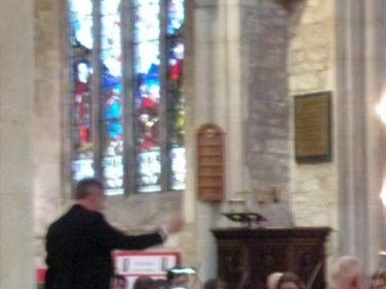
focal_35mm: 138
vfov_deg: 10.7
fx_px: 1538
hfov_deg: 13.6
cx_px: 544
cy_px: 235
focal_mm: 7.8
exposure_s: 1/6
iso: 800
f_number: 4.7
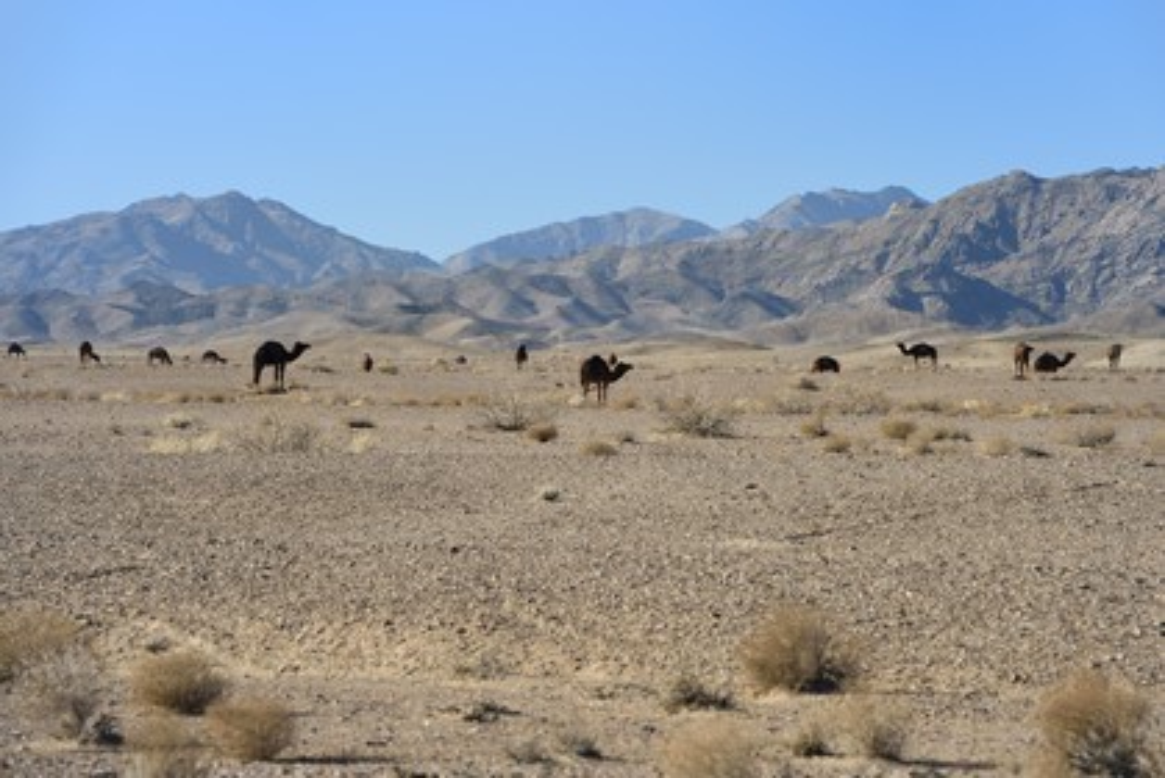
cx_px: 582
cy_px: 389
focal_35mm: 200
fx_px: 6476
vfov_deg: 6.9
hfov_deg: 10.3
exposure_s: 1/400
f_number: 10
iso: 200
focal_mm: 200
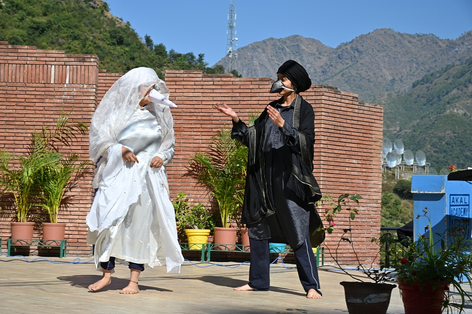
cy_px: 157
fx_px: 996
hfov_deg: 26.7
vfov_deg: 17.9
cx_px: 236
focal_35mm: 76
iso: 100
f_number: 11
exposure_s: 1/200
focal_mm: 76
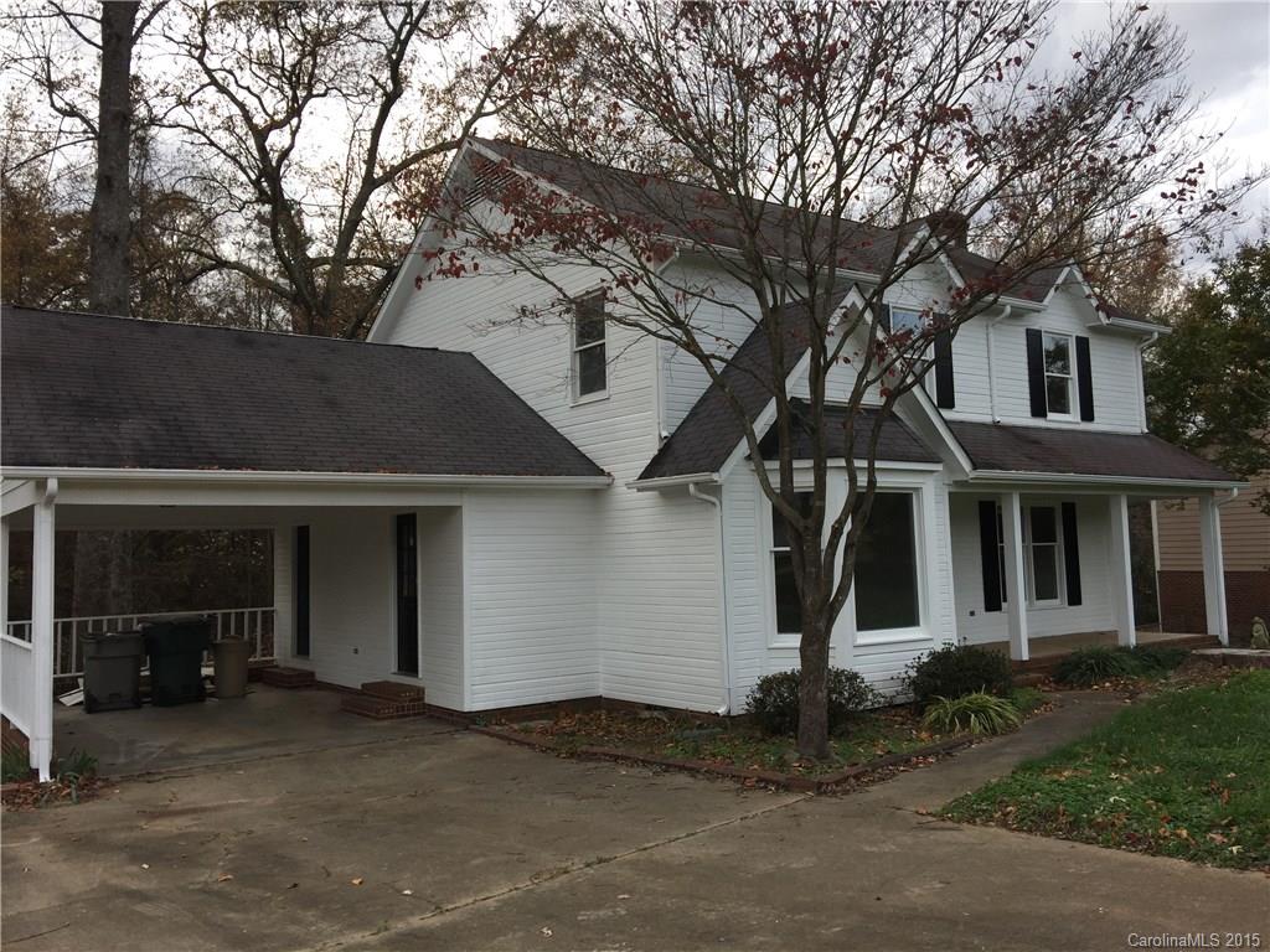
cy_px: 476
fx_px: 1064
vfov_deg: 48.2
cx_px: 635
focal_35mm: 29
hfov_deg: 61.7
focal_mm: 4.15
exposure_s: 1/408
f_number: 2.2
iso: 32
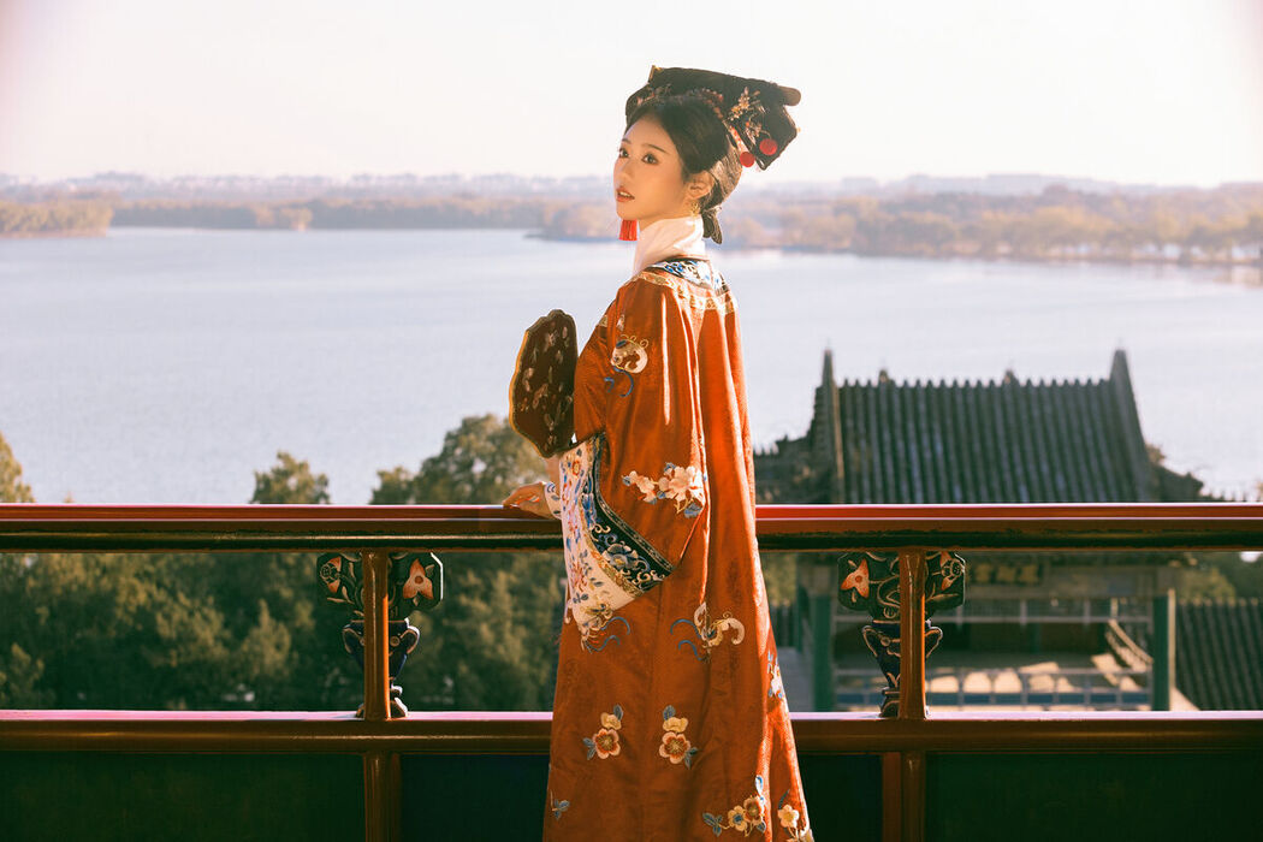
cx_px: 632
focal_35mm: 70
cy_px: 421
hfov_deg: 28.8
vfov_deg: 19.5
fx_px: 2456
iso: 100
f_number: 5.6
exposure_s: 1/160
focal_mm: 70
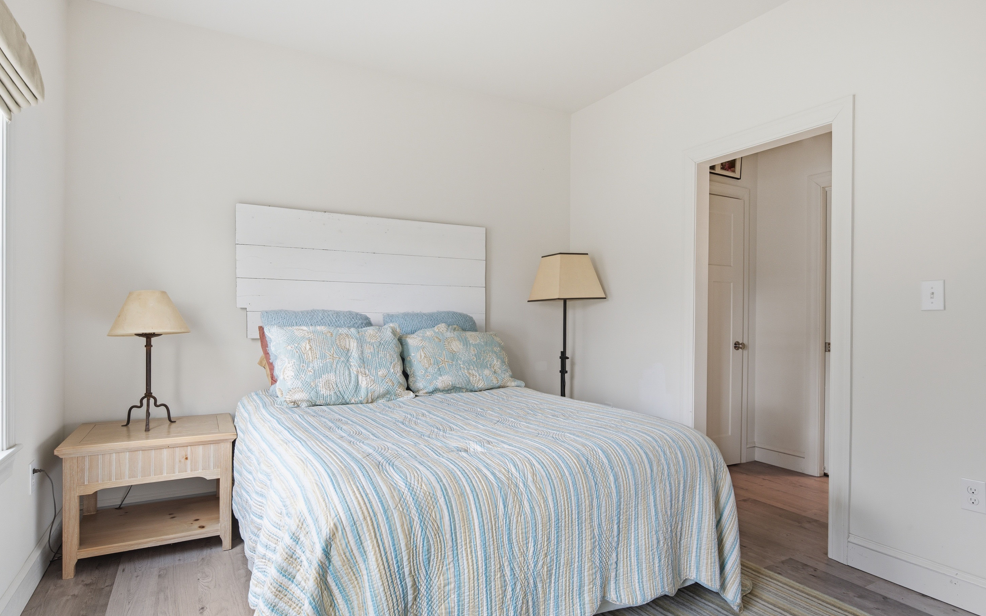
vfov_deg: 60.8
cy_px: 318
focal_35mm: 20
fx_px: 525
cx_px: 482
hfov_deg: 86.4
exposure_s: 1/500
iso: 400
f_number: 8
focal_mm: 18.5
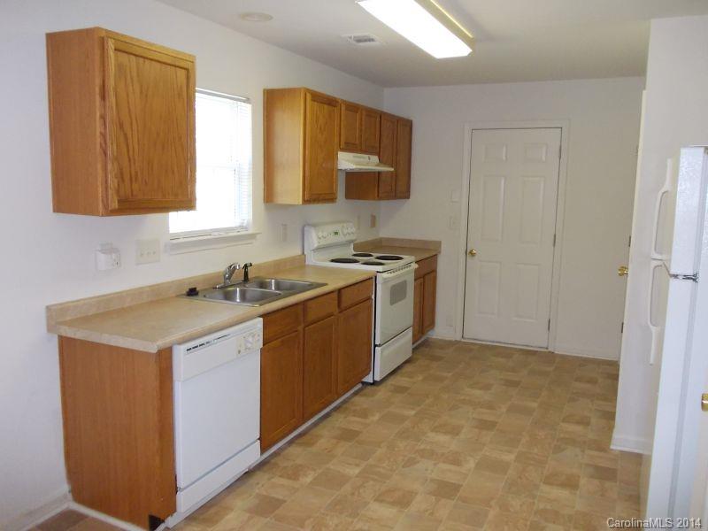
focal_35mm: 28
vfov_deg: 49.7
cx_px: 354
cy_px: 266
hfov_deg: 63.4
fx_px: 573
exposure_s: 1/25
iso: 200
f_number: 2.7
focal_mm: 4
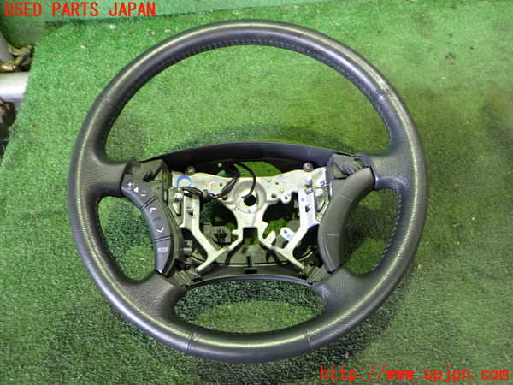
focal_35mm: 30
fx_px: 445
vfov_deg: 46.8
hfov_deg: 60.0
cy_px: 192
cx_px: 256
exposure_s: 1/30
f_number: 2.3
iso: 640
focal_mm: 5.4
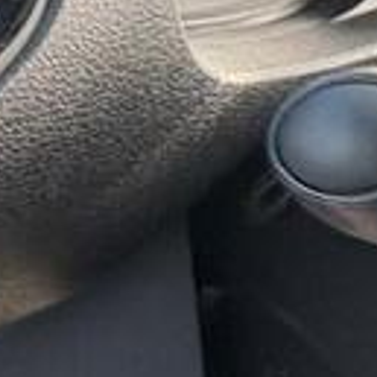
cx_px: -558
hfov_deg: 13.7
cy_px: 161
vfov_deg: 20.2
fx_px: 1060
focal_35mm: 86
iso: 250
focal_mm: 2.22
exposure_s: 1/60
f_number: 2.2
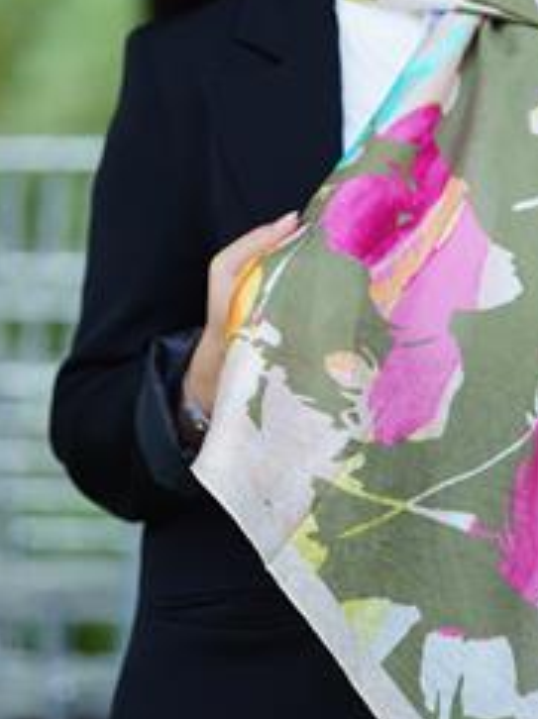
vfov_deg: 7.1
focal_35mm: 277
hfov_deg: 5.4
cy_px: 157
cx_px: 425
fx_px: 5750
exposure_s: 1/100
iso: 160
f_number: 2.8
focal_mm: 150
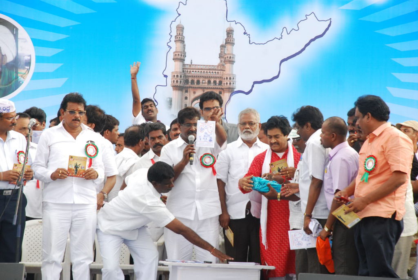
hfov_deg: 13.0
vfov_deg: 8.7
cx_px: 209
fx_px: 1831
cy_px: 140
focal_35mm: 158
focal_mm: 105
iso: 400
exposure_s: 1/125
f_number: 9
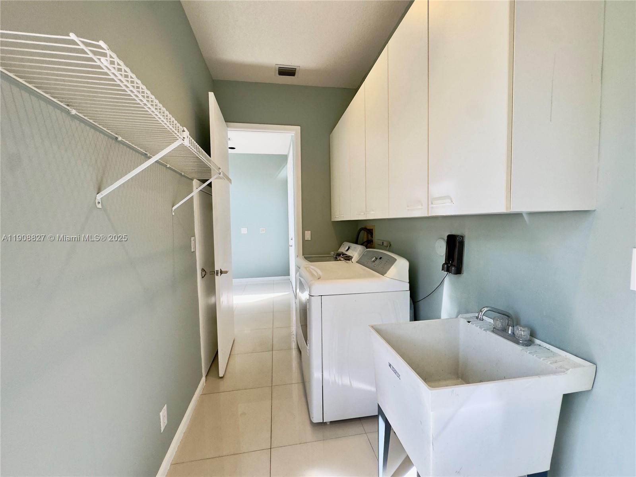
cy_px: 238
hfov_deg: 102.1
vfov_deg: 85.7
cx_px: 318
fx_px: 257
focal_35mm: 14
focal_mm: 2.22
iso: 125
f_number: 2.2
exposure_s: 1/120
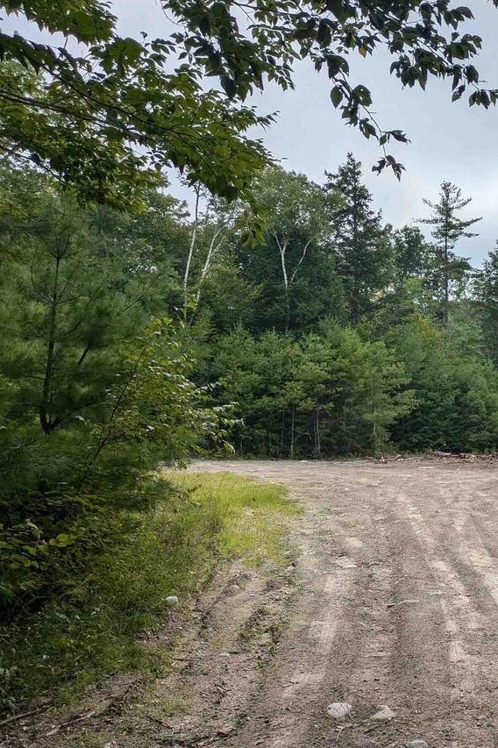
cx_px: 493
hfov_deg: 31.7
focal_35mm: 39
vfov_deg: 49.6
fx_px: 810
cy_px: 373
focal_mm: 5.43
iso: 46
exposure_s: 1/3086
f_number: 1.89
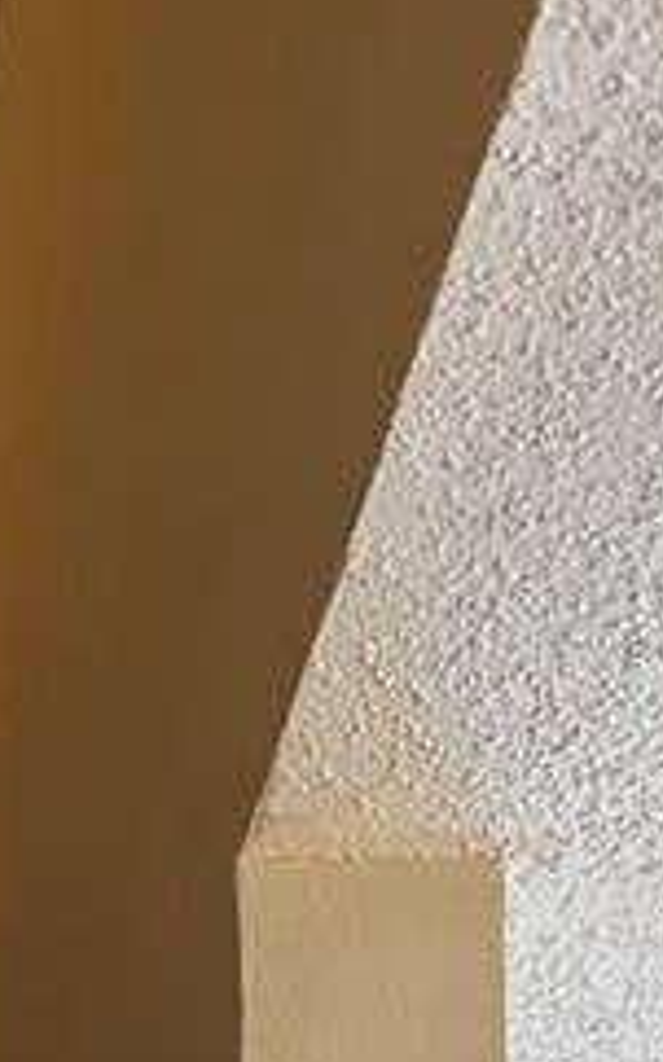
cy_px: 1826
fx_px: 3647
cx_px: -672
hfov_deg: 9.7
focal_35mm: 126
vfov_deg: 14.8
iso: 800
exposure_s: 1/40
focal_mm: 6.76
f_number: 1.78
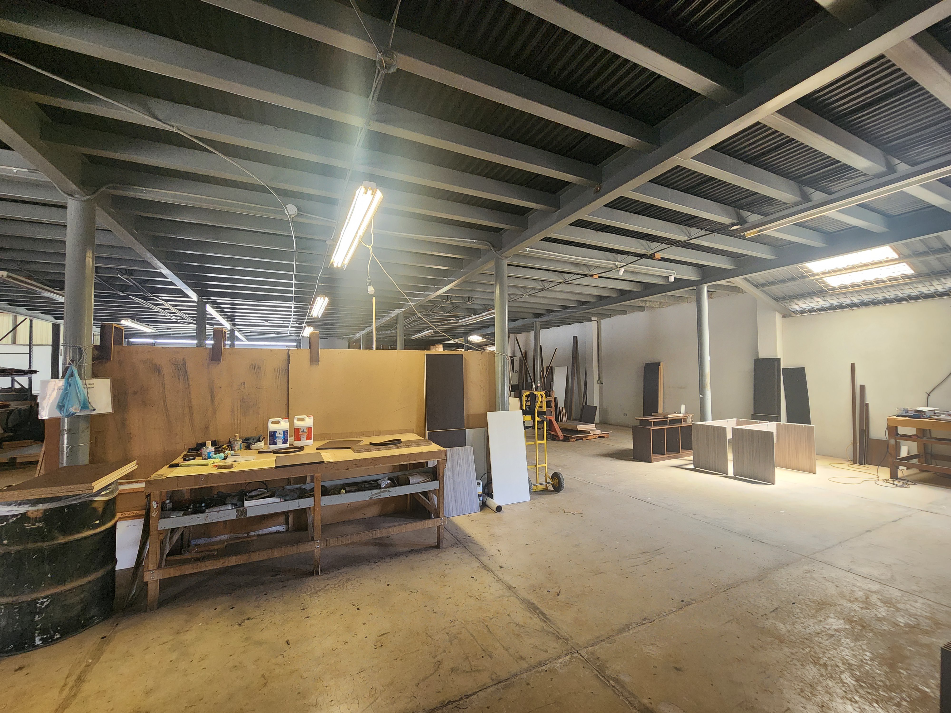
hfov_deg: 106.2
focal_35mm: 13
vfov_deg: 89.9
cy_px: 356
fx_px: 357
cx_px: 476
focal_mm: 2.2
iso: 250
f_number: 2.2
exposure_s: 1/60
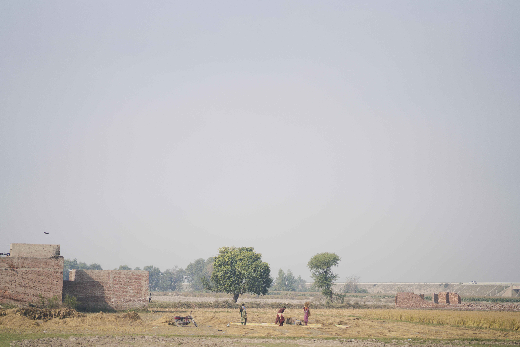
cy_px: 174
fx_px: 1242
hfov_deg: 23.6
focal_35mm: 86
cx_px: 258
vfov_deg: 15.9
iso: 100
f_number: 1.4
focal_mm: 85
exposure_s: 1/8000
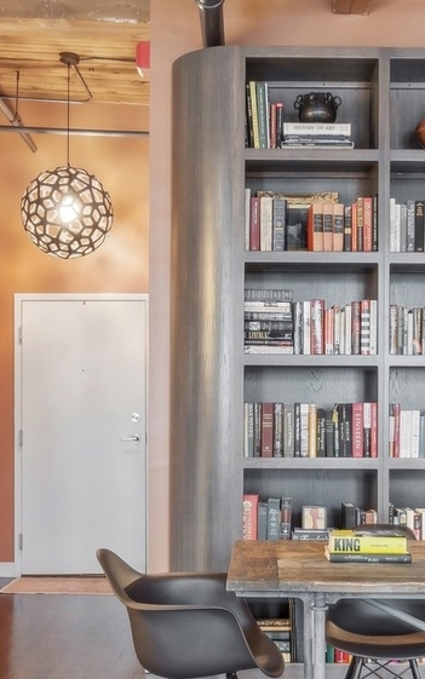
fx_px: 926
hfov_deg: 25.8
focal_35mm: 50
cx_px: 270
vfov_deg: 40.2
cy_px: 398
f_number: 9
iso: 320
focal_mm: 17
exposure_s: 1.3
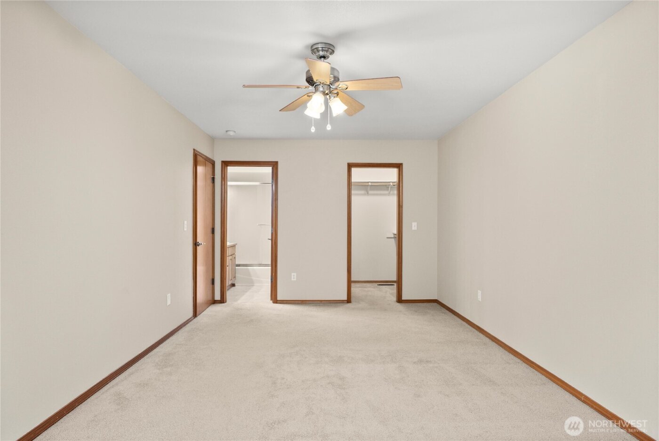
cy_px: 220
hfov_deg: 83.9
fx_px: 366
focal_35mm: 20
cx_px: 330
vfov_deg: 62.0
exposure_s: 1/6
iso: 1000
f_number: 7.1
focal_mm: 20
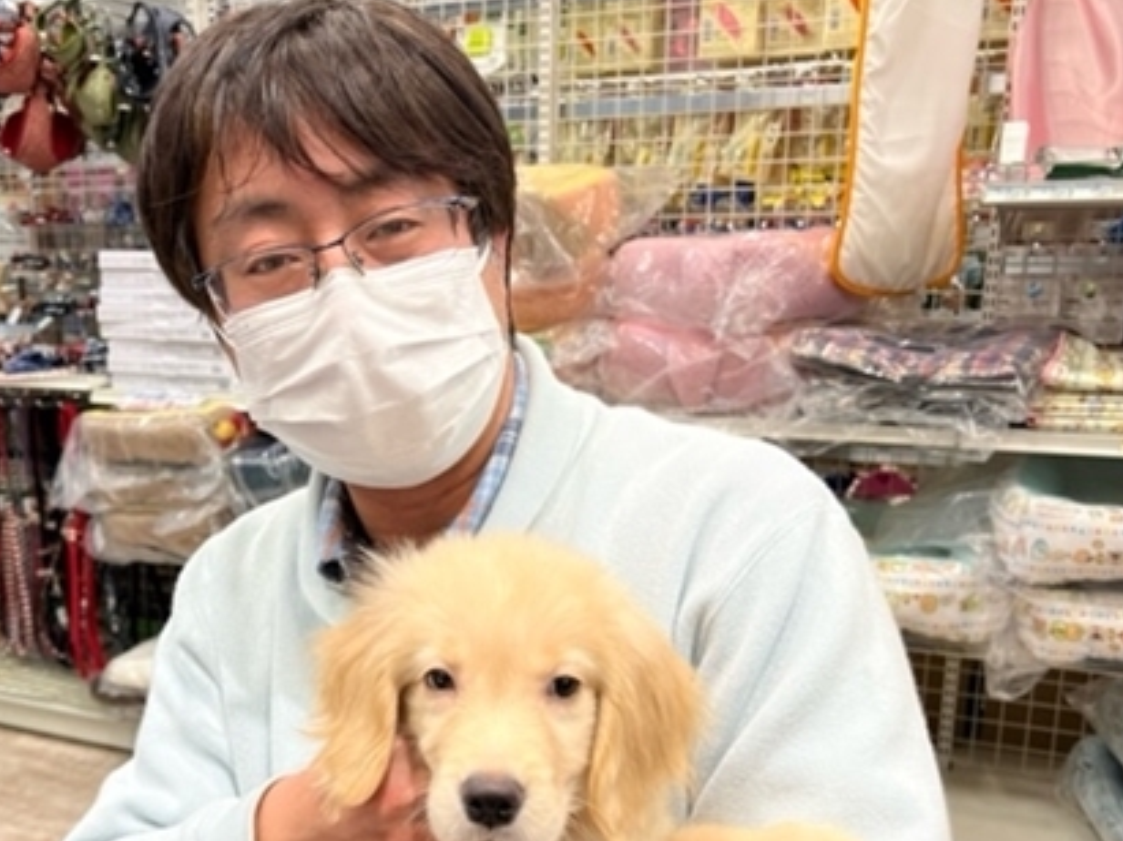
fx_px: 1232
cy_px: 603
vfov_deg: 37.0
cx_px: 454
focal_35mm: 38
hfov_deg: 48.7
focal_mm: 5.7
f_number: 1.5
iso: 50
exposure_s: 1/100
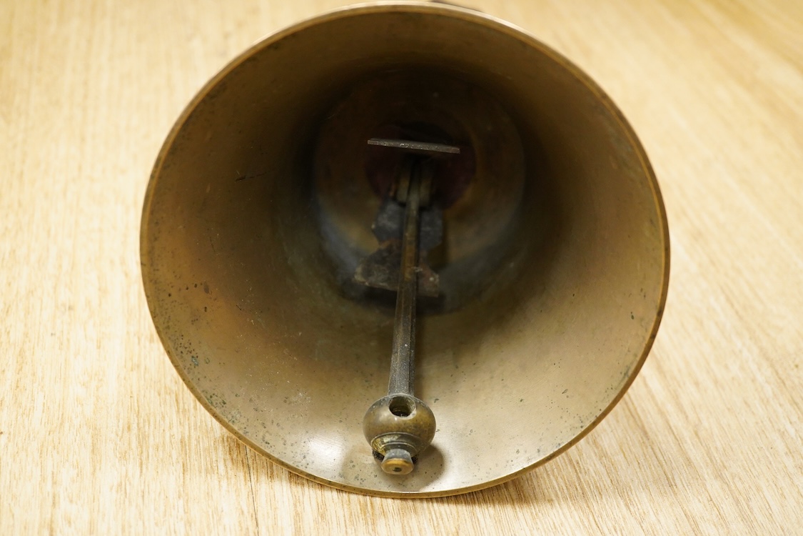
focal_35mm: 45
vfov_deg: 29.9
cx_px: 402
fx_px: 1004
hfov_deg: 43.6
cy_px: 268
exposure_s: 1/100
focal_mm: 30
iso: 2500
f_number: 3.5
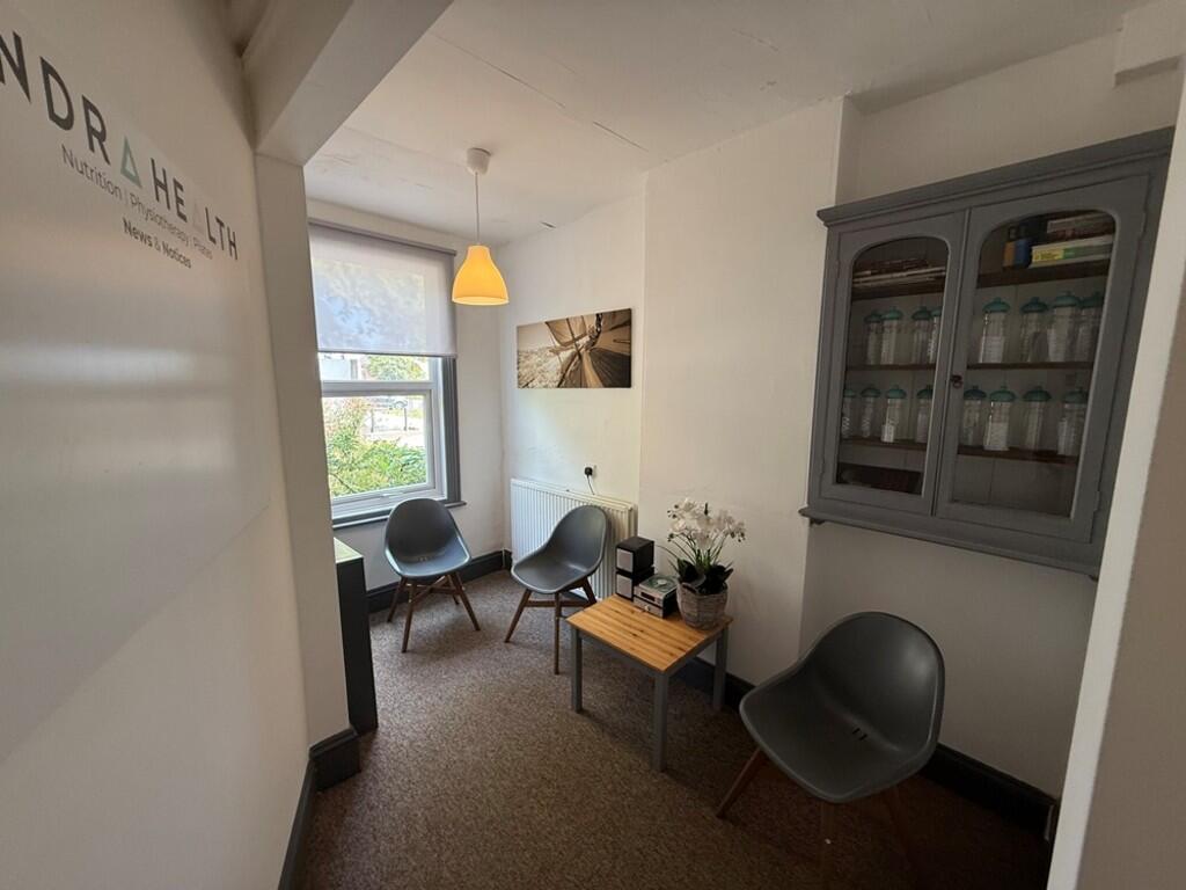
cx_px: 593
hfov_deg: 102.1
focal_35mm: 14
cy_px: 445
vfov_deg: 85.7
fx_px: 480
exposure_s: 1/100
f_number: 2.2
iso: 160
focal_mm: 2.22
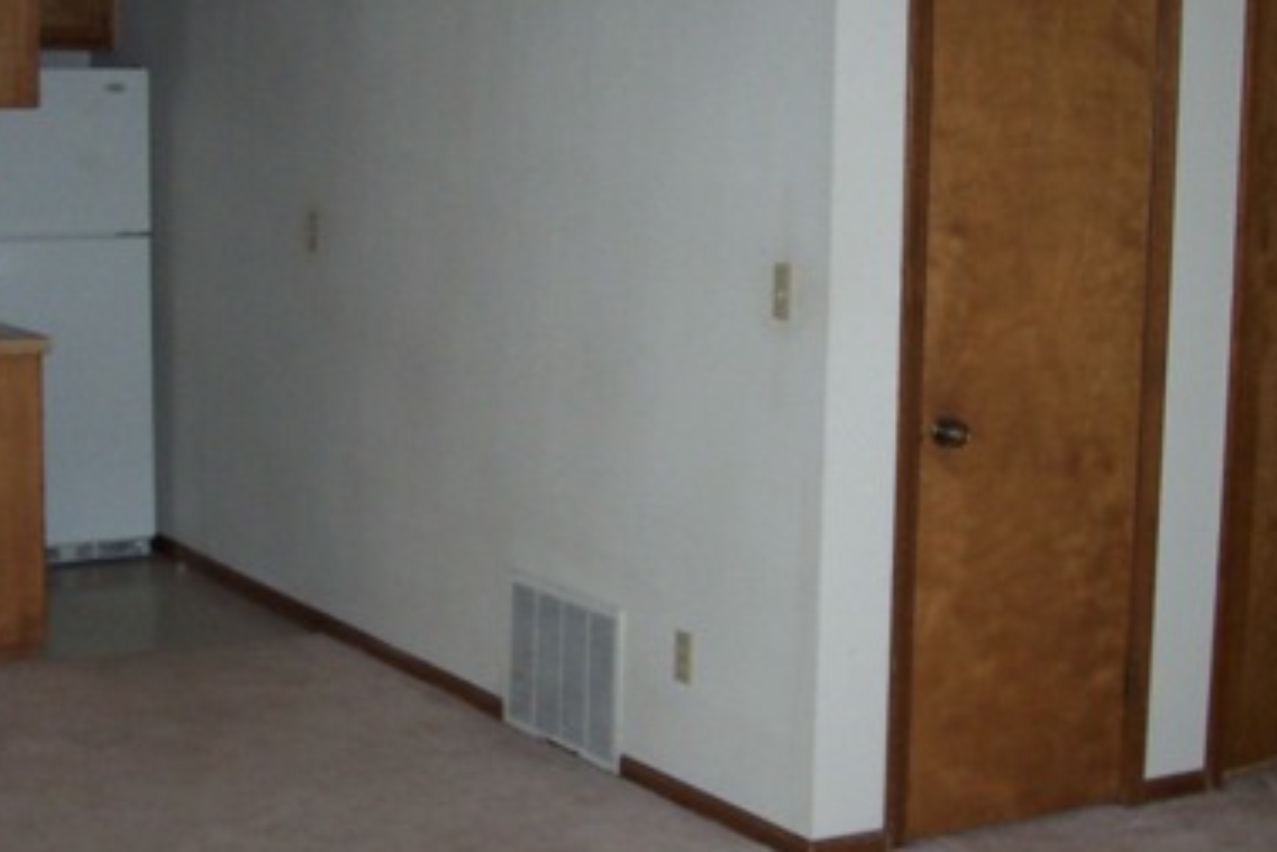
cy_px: 451
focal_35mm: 65
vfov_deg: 20.9
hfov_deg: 30.9
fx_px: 2306
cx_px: 600
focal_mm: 5.6
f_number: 2.8
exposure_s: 1/60
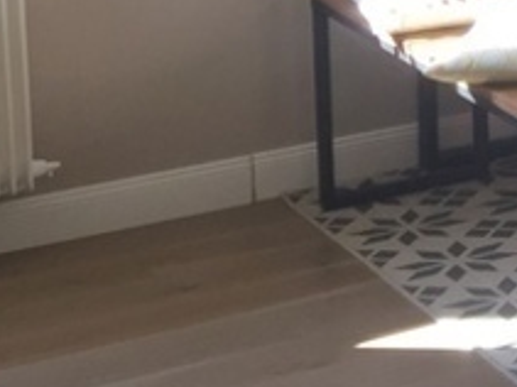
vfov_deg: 9.8
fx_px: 2105
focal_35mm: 141
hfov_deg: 11.6
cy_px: -380
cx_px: 1223
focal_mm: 4.15
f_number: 2.2
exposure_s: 1/50
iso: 40
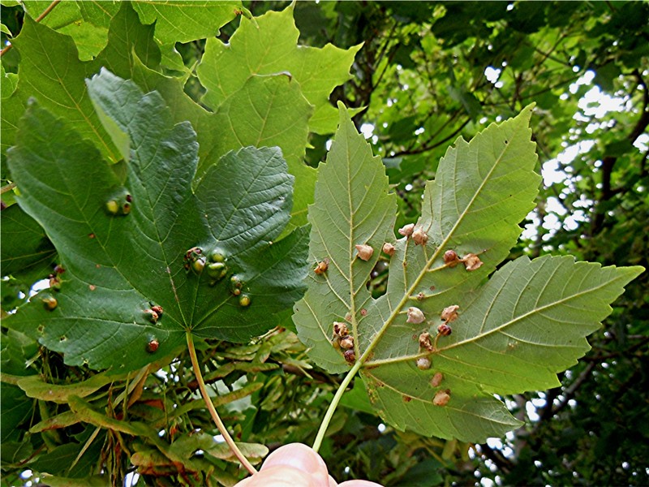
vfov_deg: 46.8
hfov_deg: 60.0
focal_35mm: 30
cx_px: 324
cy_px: 244
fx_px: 562
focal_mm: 5.4
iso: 200
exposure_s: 1/125
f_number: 3.5
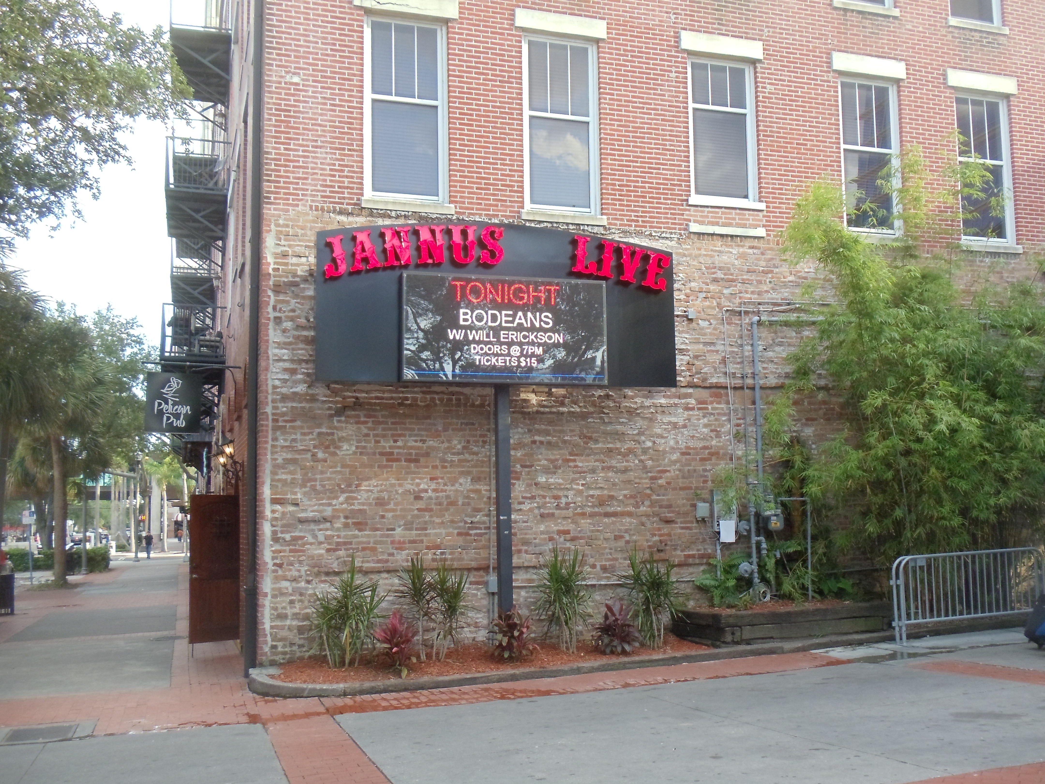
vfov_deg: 29.1
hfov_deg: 38.2
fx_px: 1509
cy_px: 392
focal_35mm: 50
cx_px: 522
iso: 200
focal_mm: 6.81
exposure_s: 1/160
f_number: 3.7
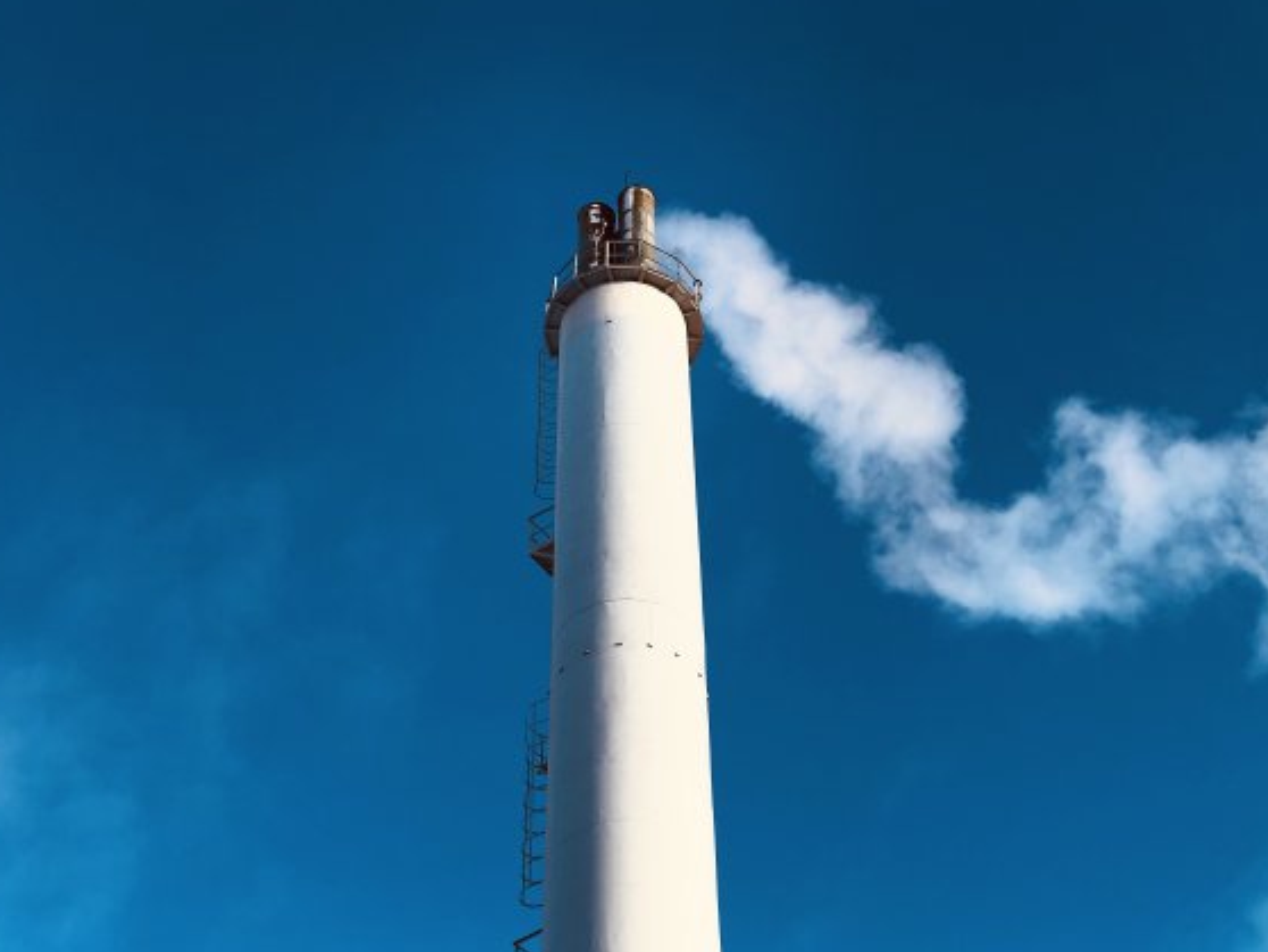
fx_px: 2089
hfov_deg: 33.8
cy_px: 456
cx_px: 627
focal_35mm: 57
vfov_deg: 25.7
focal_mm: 6
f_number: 2.4
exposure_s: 1/510
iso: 16
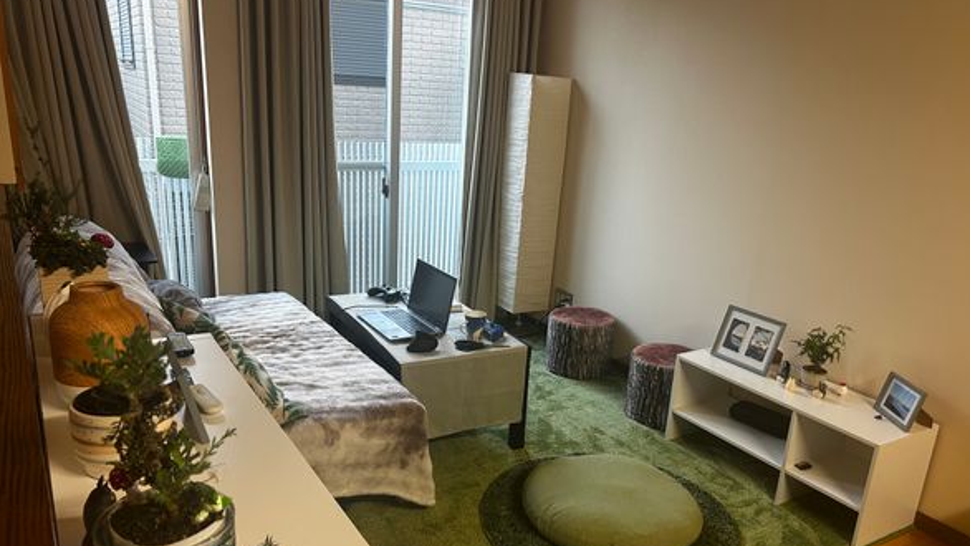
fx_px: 746
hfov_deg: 66.0
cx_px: 495
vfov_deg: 40.0
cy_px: 334
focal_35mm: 29
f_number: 1.5
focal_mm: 5.7
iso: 160
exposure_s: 1/60
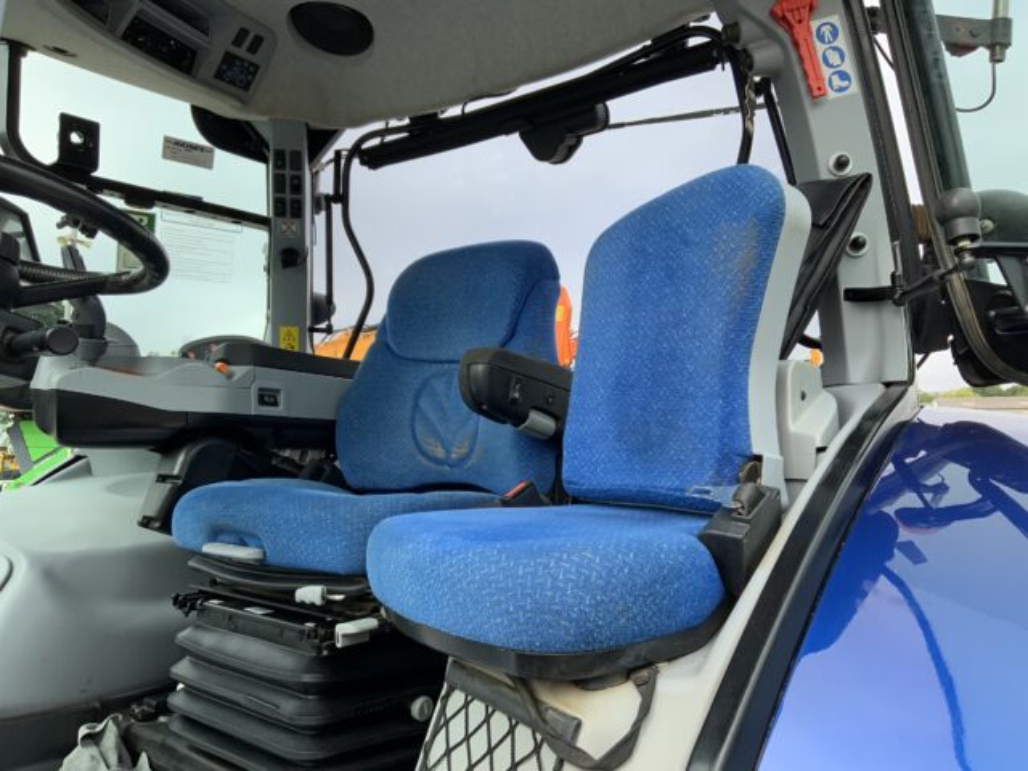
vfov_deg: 48.2
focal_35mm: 29
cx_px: 514
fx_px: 861
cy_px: 386
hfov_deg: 61.7
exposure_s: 1/457
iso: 16
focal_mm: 3
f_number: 1.8
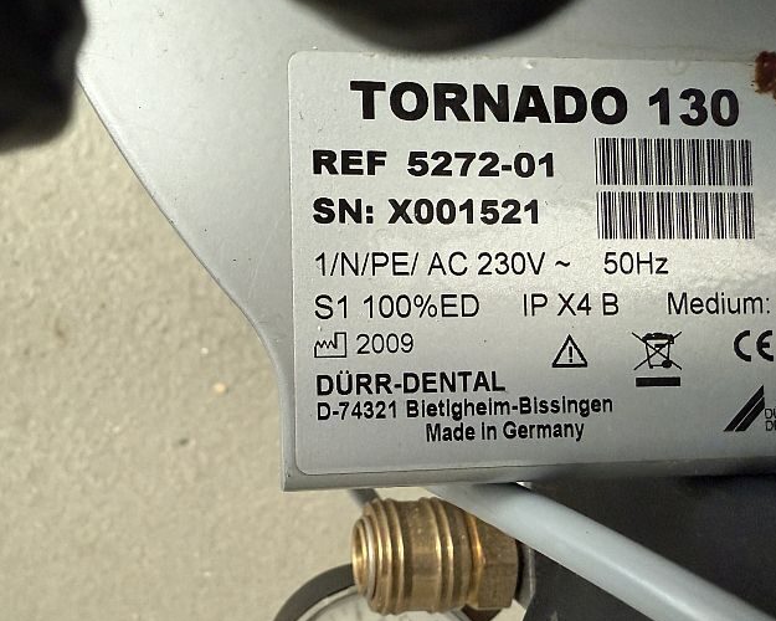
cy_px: 323
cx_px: 417
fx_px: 689
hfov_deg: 58.7
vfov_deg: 48.5
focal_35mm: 30
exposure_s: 1/50
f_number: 2.2
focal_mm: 2.22
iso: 400
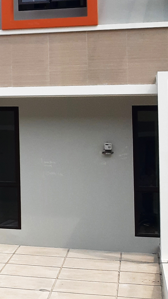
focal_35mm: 96
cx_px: -292
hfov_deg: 10.2
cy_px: 49
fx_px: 761
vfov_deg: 21.9
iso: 40
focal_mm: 3.93
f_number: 1.7
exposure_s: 1/1022
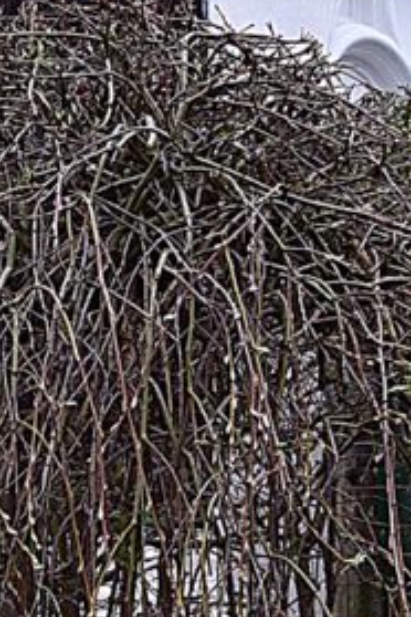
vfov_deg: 18.1
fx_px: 1918
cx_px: 77
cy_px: 464
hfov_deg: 12.2
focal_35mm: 112
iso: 400
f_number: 9
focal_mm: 26
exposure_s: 1/160
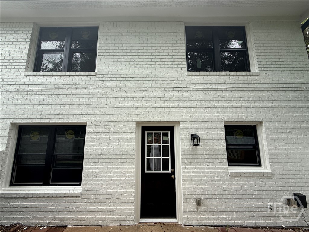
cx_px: 154
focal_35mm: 14
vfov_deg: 85.7
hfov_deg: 102.1
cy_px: 116
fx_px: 125
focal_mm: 2.22
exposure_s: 1/313
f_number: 2.2
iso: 50
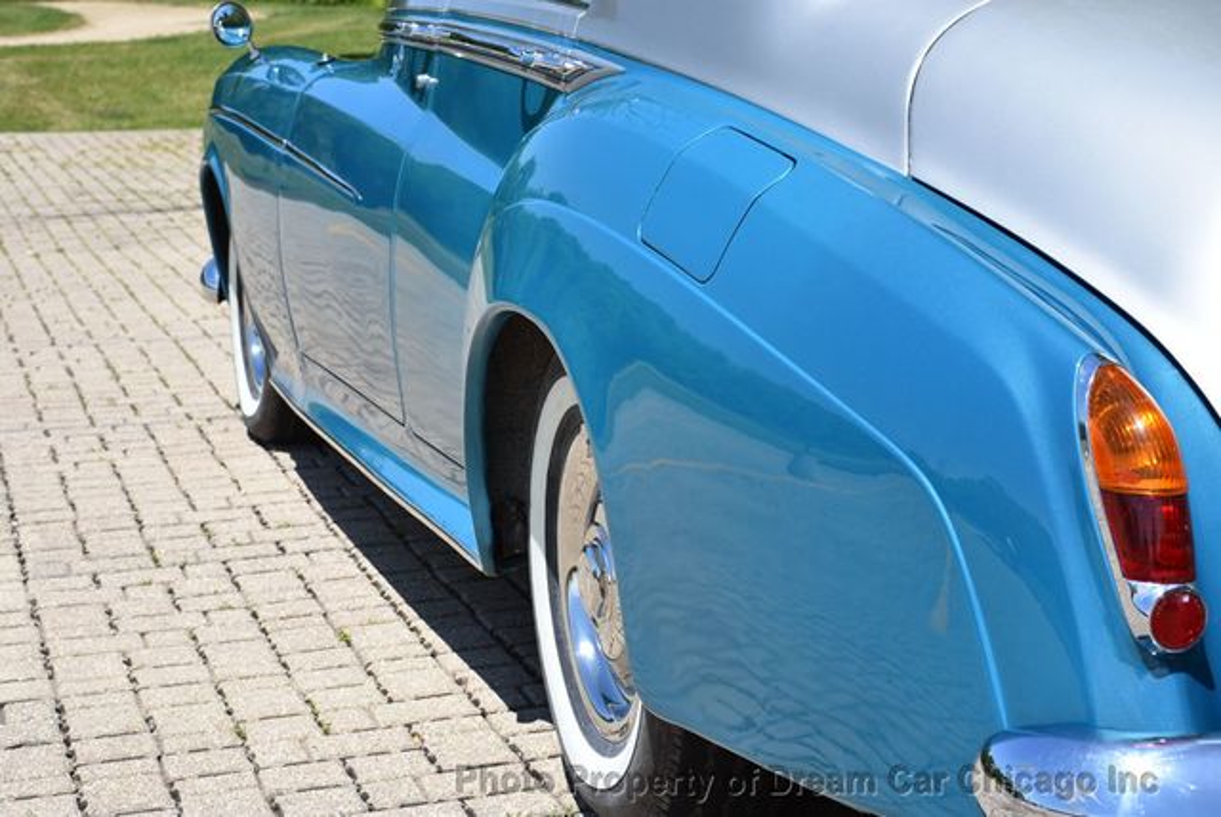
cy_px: 408
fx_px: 2444
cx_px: 610
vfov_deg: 19.0
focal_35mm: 72
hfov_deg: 28.0
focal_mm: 48
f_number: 8
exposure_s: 1/500
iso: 160
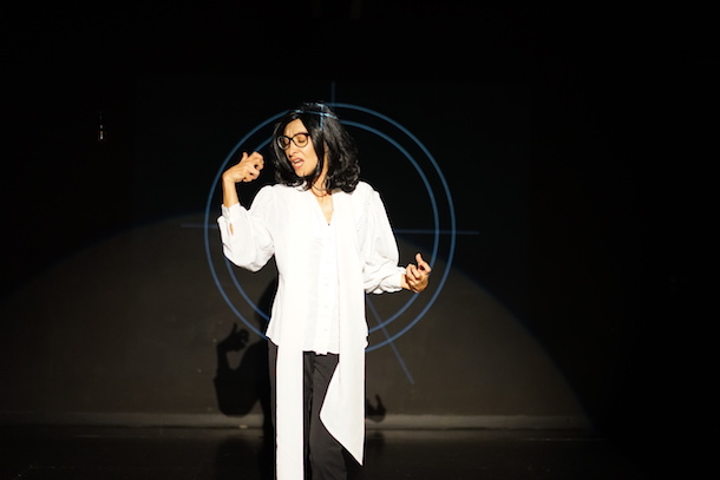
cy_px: 240
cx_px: 360
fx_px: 1100
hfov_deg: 36.2
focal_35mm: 55
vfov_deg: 24.6
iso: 1600
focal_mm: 55
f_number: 1.8
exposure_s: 1/50
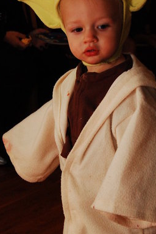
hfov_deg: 17.1
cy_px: 141
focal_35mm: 80
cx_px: 82
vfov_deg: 25.3
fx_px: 520
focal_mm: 32
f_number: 5.6
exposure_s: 1/60
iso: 800
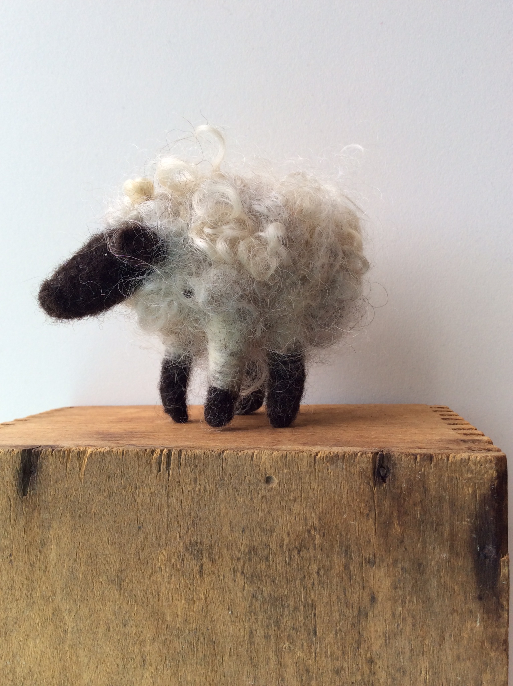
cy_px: 343
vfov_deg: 55.4
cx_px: 256
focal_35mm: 33
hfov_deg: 42.8
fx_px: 654
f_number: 2.4
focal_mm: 3.3
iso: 32
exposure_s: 1/198
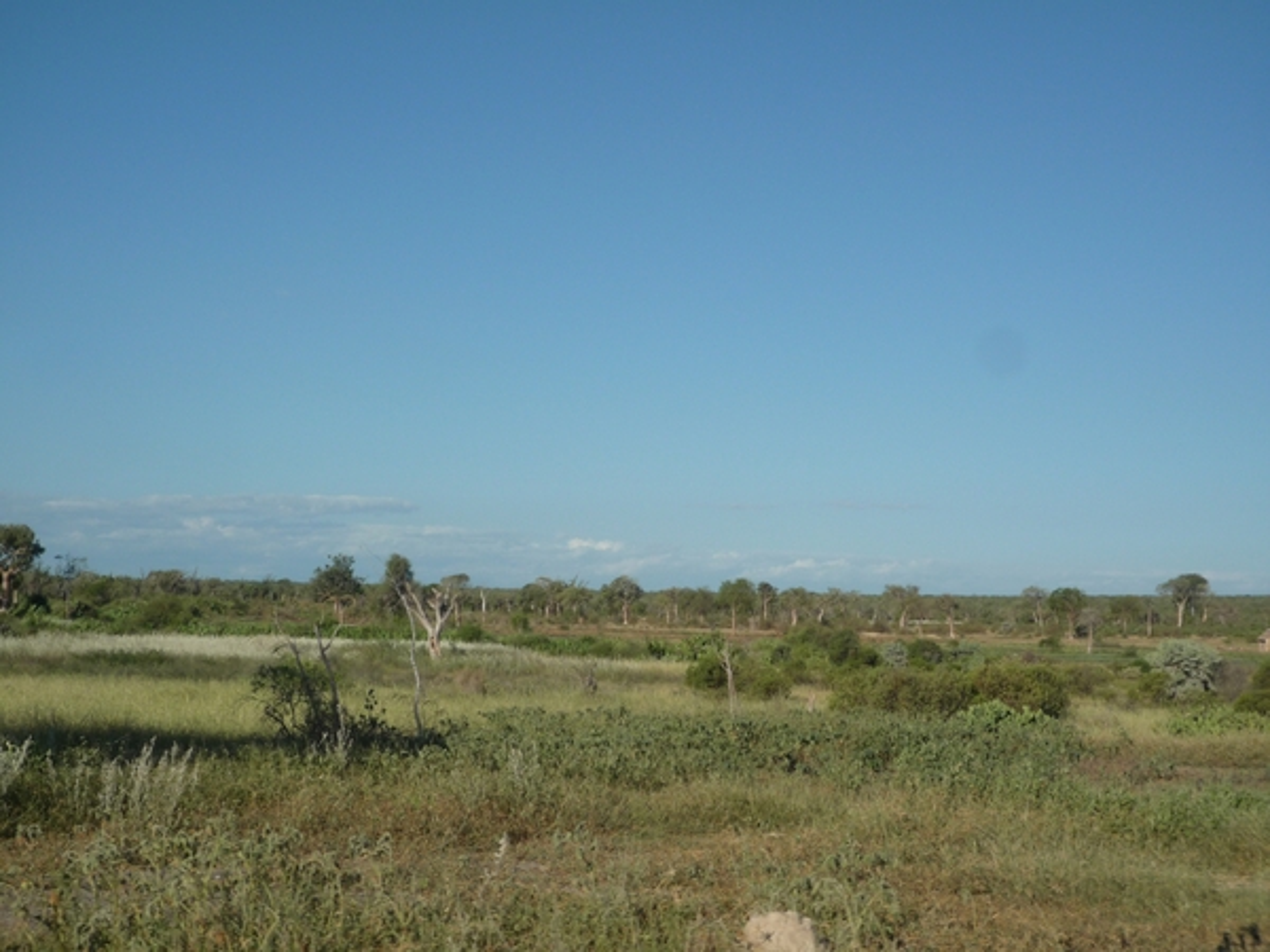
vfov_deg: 27.5
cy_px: 476
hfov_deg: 36.2
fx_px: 1944
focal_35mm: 53
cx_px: 635
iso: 100
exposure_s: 1/800
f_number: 5.6
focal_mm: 9.3
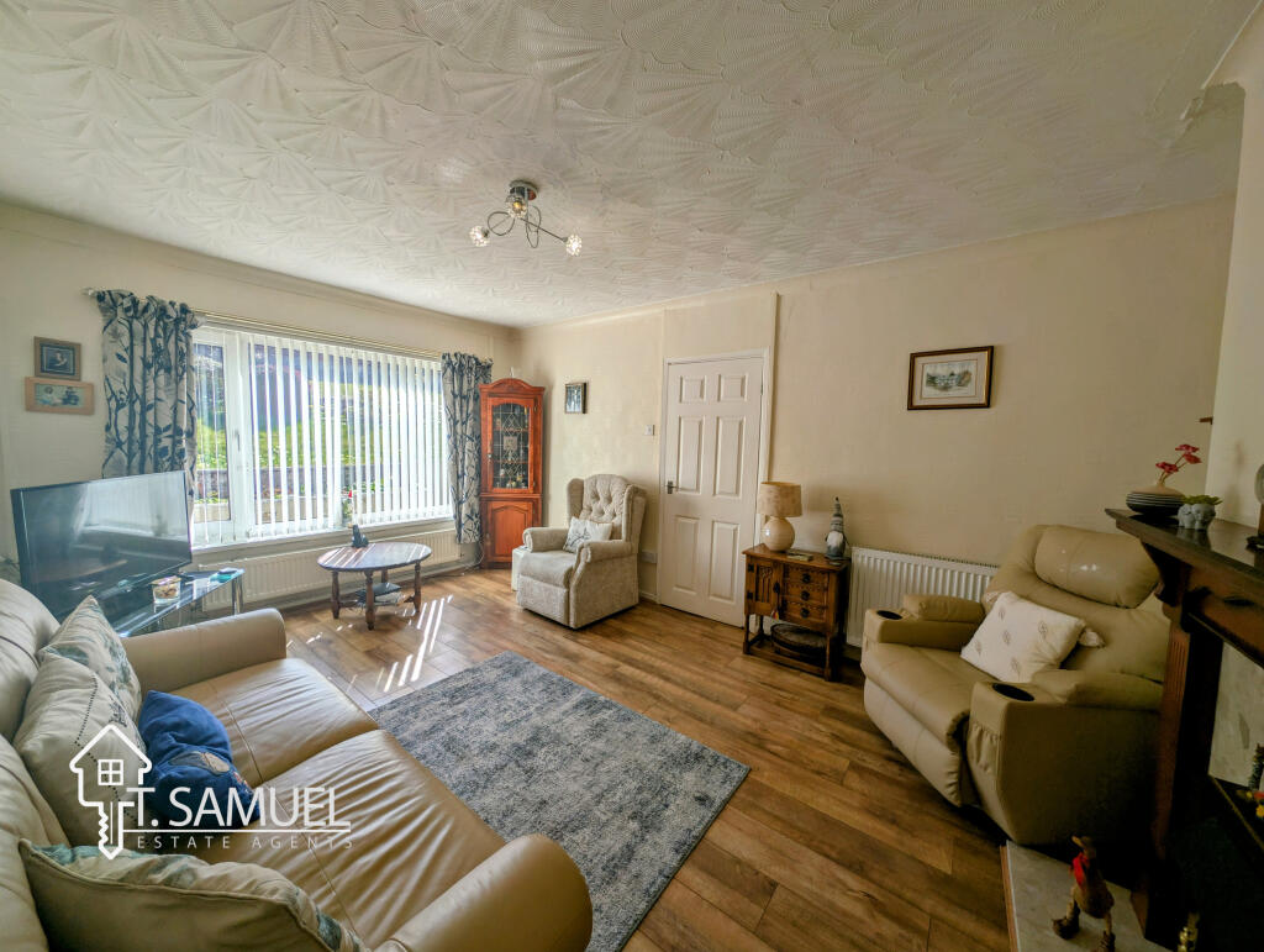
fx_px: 439
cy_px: 476
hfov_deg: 110.5
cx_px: 632
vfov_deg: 94.6
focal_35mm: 12
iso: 39
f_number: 1.95
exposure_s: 1/881
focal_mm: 2.23
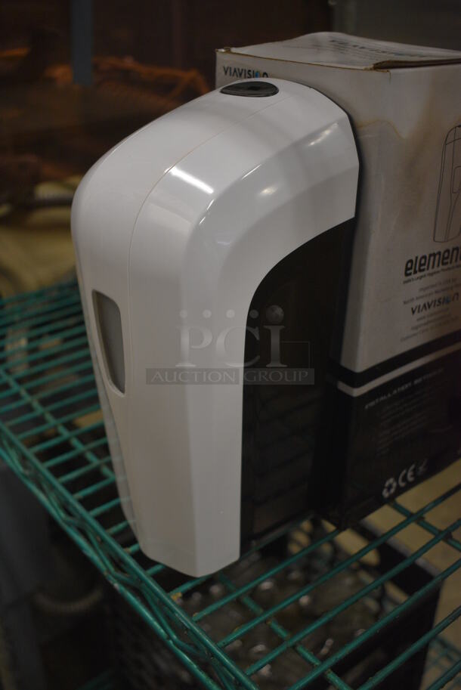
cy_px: 345
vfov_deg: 51.3
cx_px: 230
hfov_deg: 35.5
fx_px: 719
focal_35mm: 38
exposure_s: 1/125
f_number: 4
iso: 900
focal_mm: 25
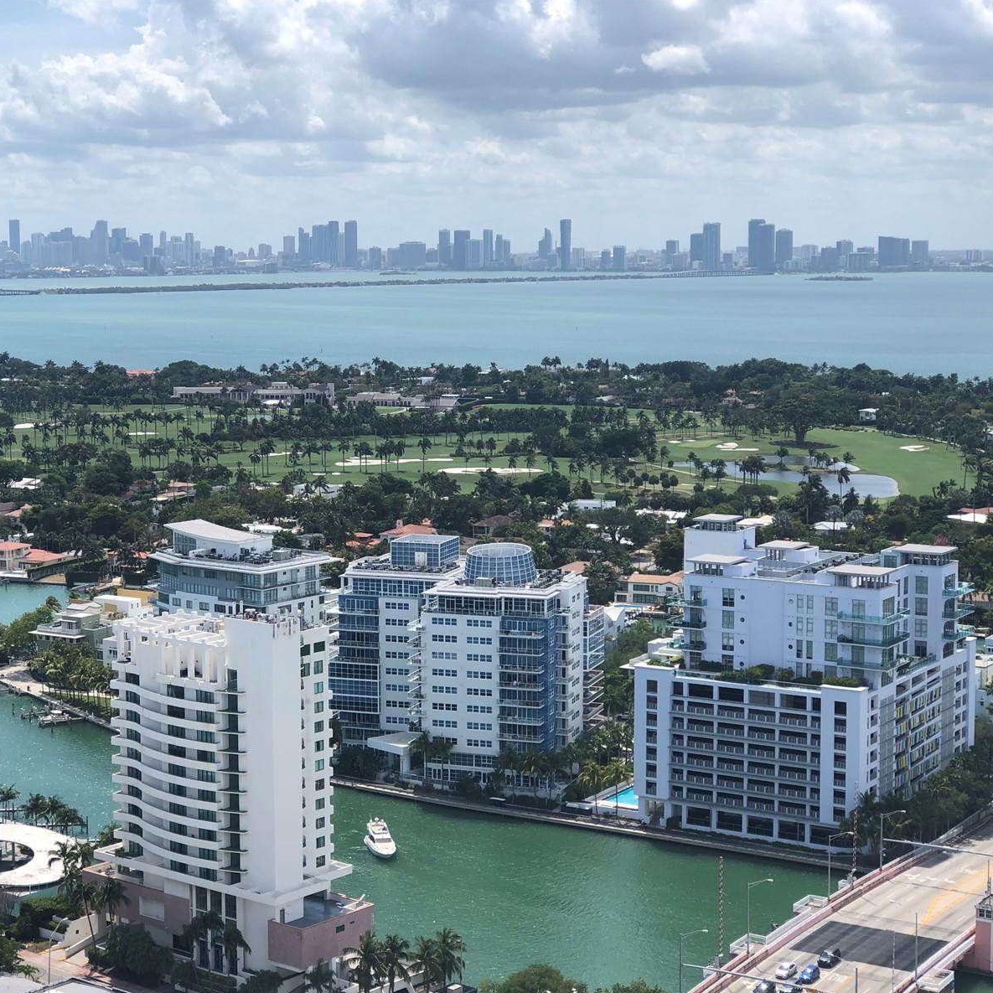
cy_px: 499
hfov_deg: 25.3
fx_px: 2207
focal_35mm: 68
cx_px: 372
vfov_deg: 25.4
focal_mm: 6.6
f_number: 2.8
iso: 20
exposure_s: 1/704
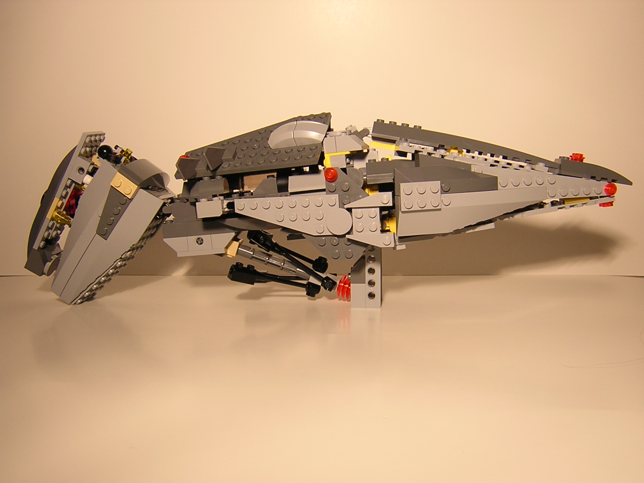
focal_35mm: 36
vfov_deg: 39.7
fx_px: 670
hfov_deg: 51.4
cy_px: 242
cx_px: 322
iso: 100
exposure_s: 1/82.9
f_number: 2.6
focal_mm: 4.7
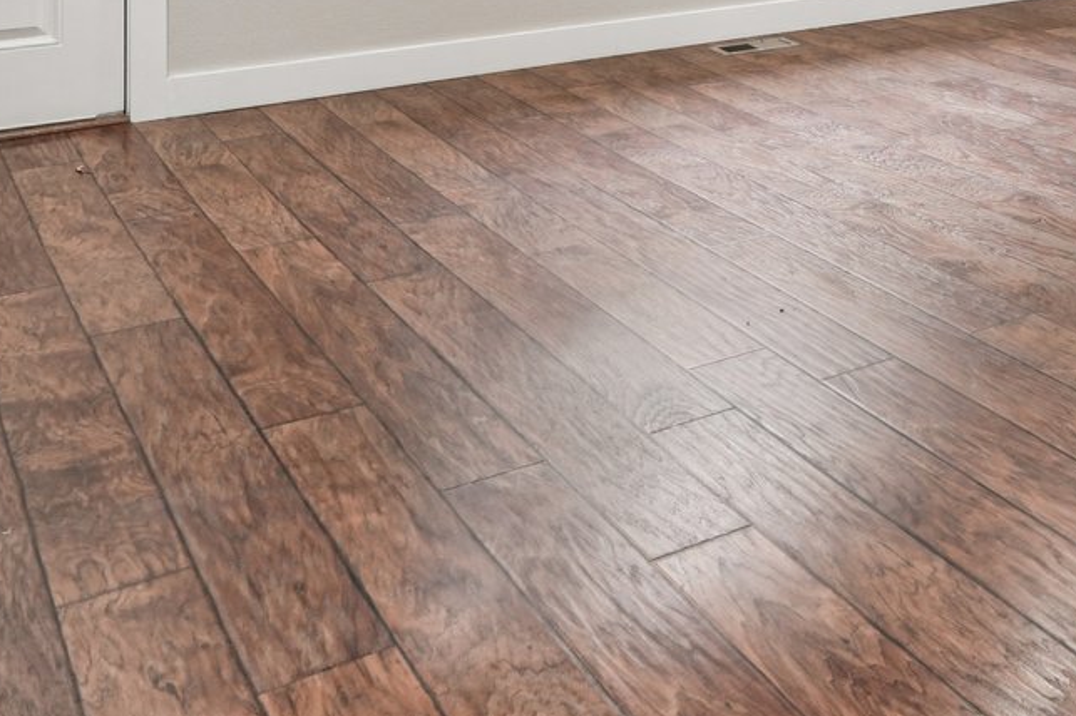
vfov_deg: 23.1
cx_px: 1126
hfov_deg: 34.6
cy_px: -245
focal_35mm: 51
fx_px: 1523
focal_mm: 16
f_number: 8
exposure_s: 1/2.5
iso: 400
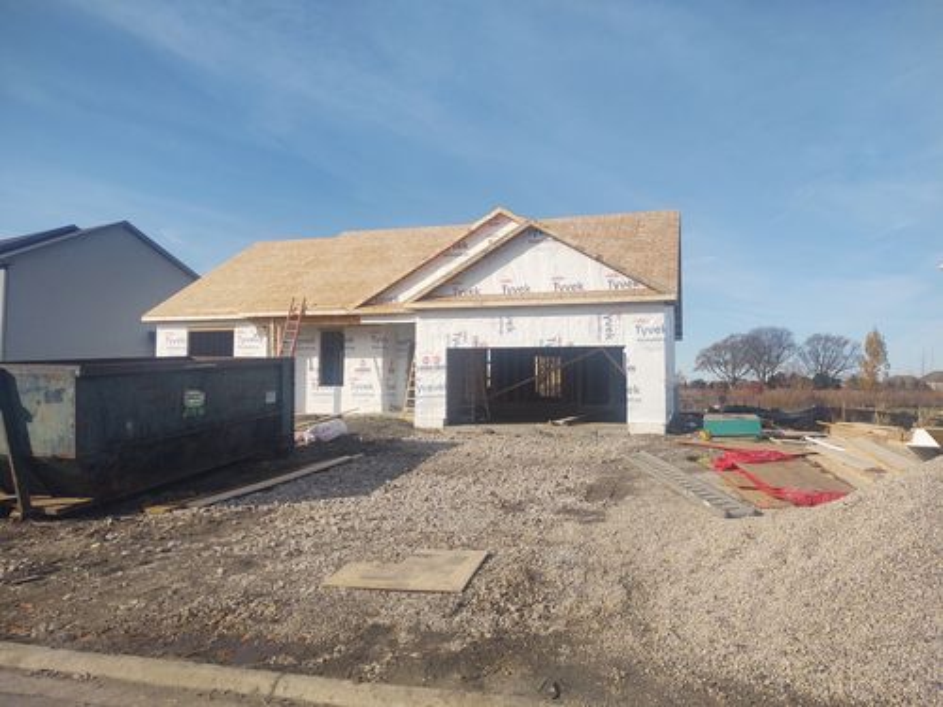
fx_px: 736
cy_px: 354
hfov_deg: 65.3
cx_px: 472
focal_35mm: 27
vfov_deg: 51.4
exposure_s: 1/4944
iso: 100
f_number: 1.7
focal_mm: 4.75
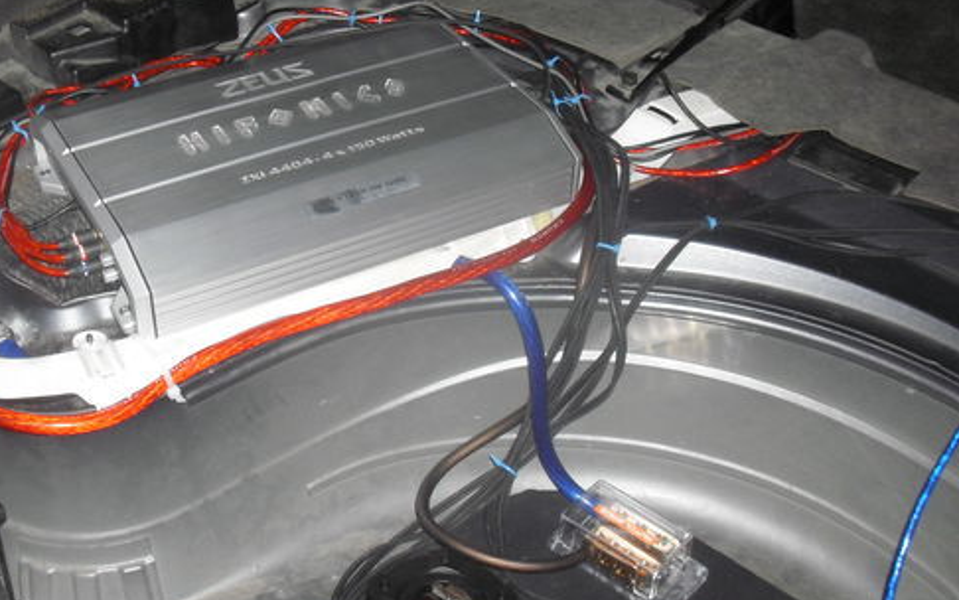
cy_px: 229
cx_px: 361
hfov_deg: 37.9
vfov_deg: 24.4
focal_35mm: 53
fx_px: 1386
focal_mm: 6.2
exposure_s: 1/60
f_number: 2.8
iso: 200
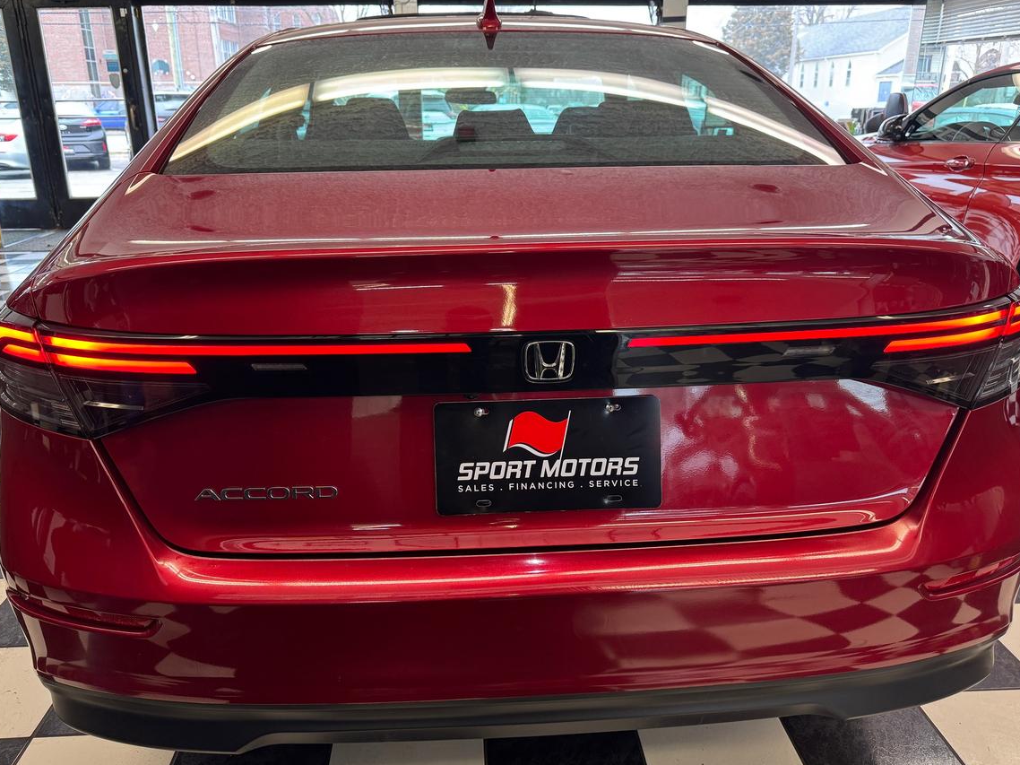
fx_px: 795
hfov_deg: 65.3
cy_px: 370
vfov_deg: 51.3
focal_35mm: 27
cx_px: 503
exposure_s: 1/60
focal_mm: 6.76
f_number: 1.78
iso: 160
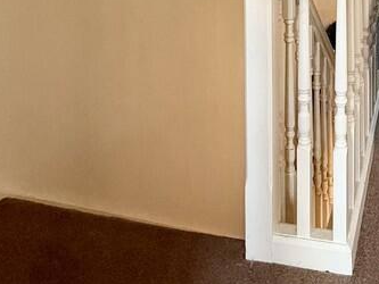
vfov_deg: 26.2
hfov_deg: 41.3
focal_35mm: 43
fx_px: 471
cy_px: -123
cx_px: 321
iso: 400
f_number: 2.2
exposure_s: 1/85
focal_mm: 2.22
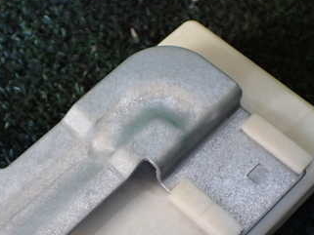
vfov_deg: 25.7
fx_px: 508
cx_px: 114
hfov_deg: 34.1
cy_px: 181
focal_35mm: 56
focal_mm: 5.4
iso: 400
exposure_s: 1/125
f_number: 2.3
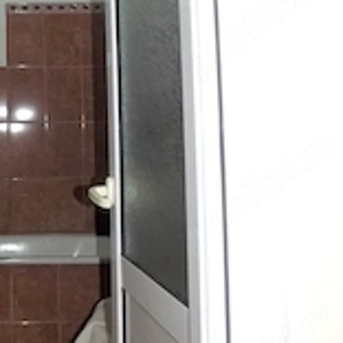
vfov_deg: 31.7
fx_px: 583
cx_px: 31
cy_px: 57
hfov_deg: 31.2
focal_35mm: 52
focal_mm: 4
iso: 200
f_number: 3.1
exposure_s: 1/30
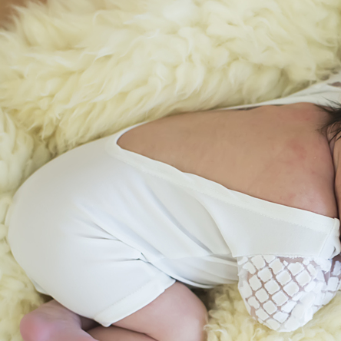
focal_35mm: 115
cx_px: 355
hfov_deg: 14.9
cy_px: 285
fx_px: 1282
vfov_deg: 15.0
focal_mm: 50
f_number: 3.5
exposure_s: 1/125
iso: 2000
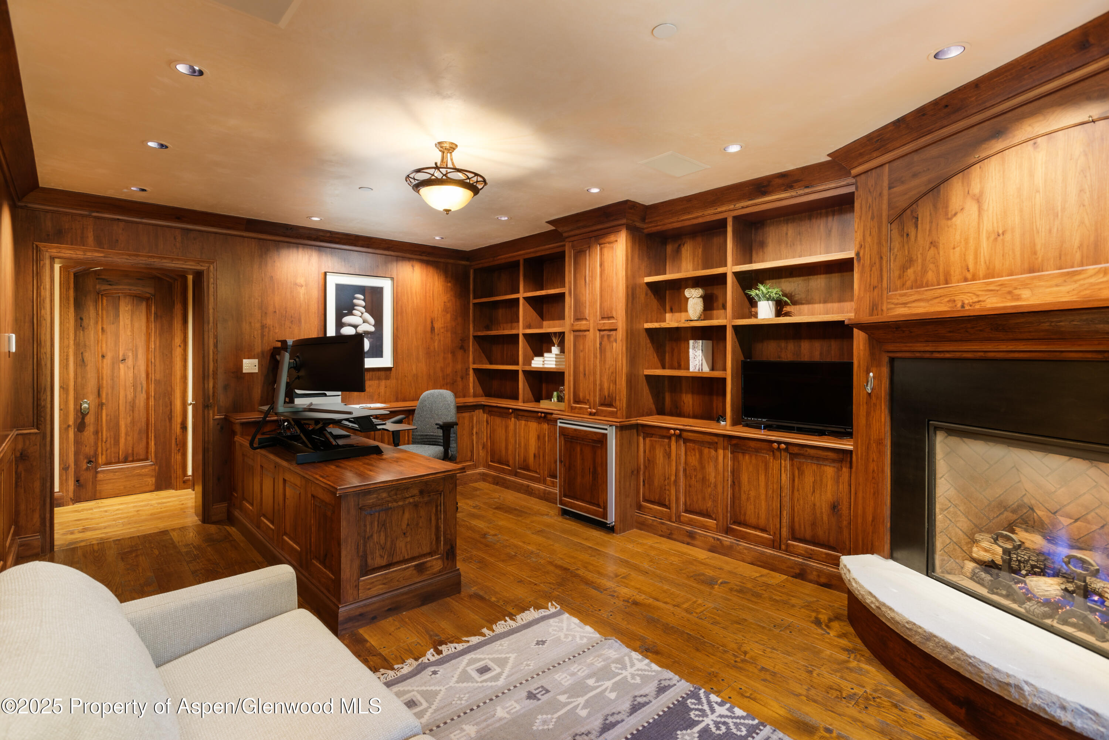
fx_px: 524
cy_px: 370
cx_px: 554
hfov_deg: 93.3
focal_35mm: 17
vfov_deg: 70.5
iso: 400
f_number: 7.1
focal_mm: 17
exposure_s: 1/2
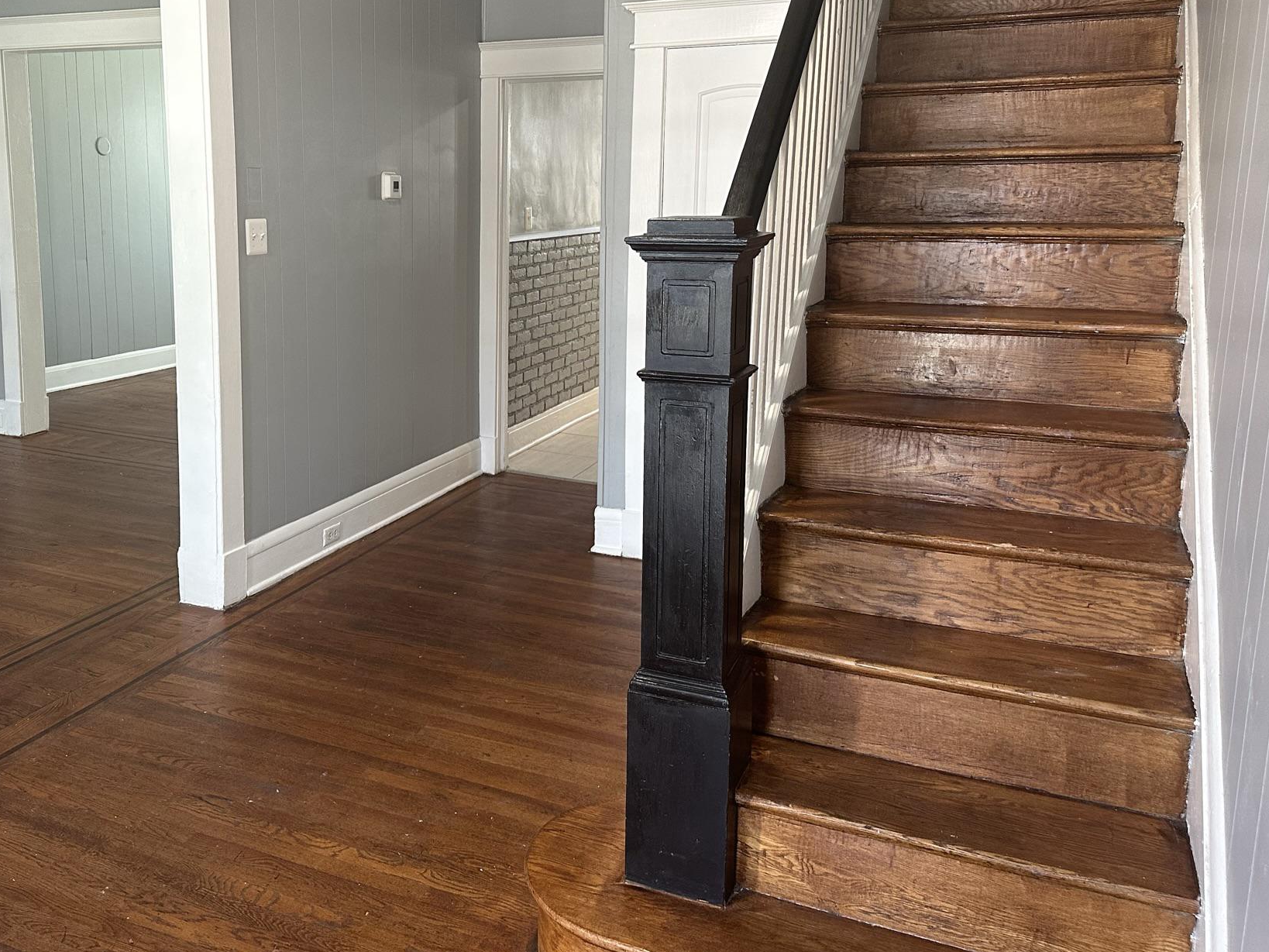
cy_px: 367
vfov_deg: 46.5
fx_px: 1100
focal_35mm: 30
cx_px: 517
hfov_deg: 59.5
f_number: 1.78
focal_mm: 6.86
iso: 200
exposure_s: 1/60
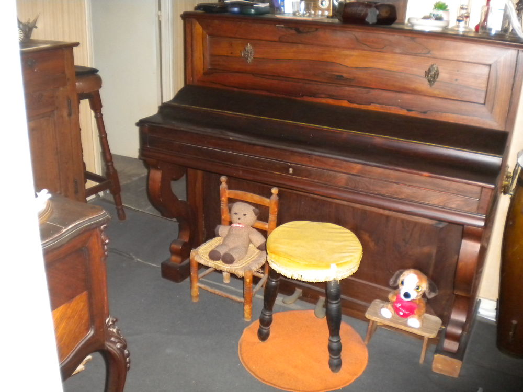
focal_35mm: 35
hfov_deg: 52.6
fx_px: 529
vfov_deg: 40.7
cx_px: 262
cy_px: 196
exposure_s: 1/30
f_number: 3.1
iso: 400
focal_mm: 6.3
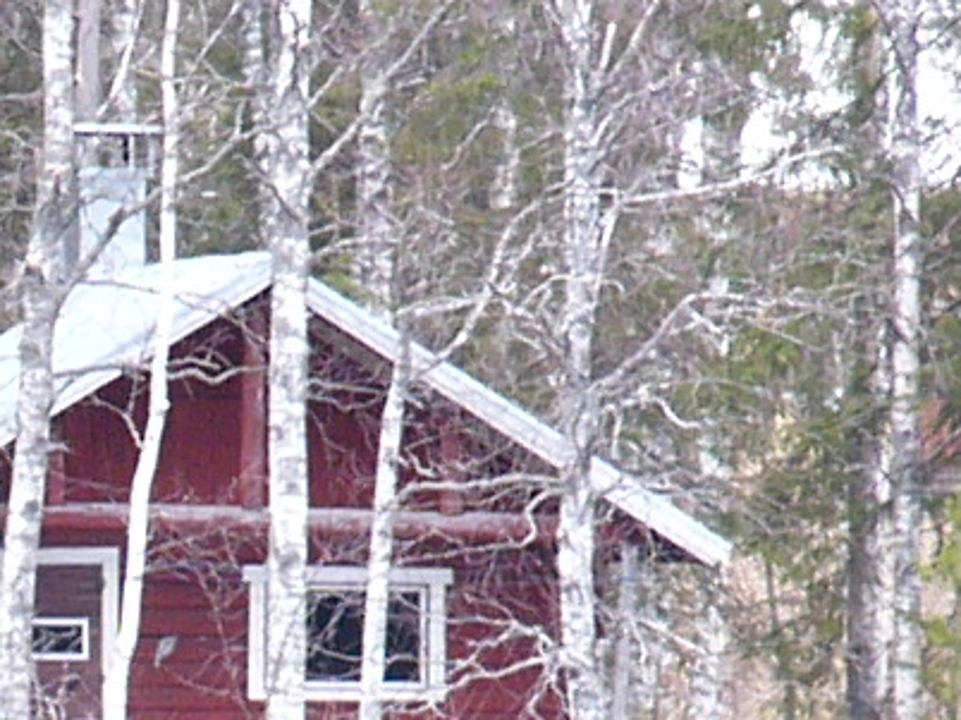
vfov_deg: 2.0
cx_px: -354
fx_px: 20892
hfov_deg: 2.6
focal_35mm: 753
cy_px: 859
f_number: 2.8
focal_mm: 24.8
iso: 150
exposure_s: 1/60
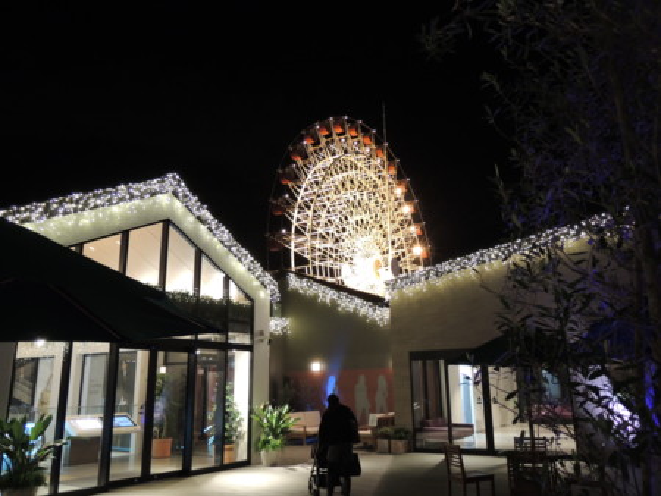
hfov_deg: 63.4
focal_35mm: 28
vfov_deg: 49.8
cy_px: 248
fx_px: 535
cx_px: 330
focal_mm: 5
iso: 400
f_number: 2.2
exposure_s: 1/30
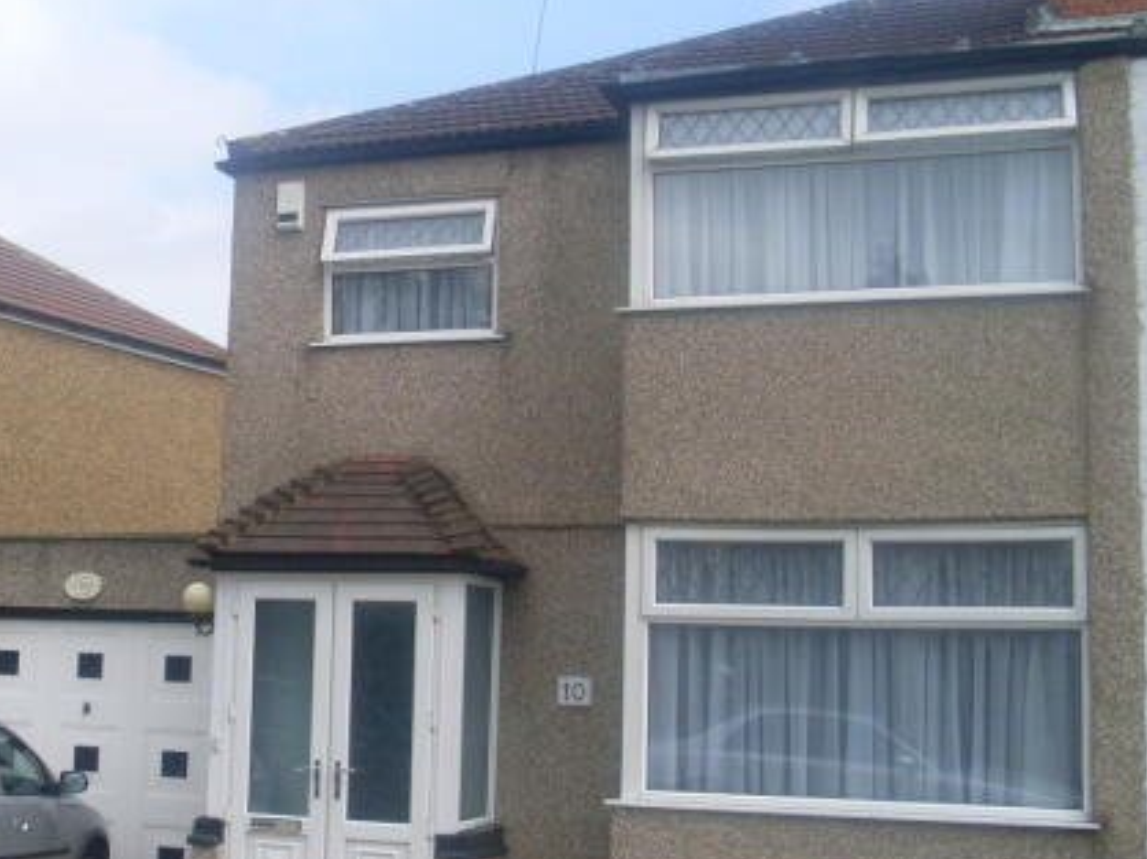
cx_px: 377
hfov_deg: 35.8
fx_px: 1755
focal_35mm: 53
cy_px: 446
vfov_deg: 27.5
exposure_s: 1/180
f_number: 7.7
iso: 80
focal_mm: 6.3
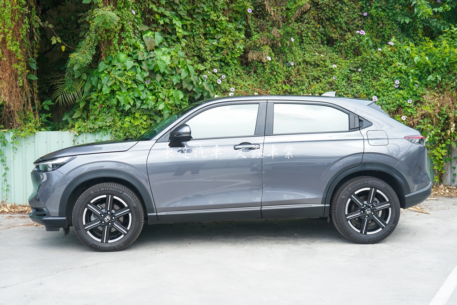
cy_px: 152
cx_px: 228
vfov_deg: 33.4
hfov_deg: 48.5
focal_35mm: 40
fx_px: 508
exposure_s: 1/80
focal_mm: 40
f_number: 6.3
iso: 100
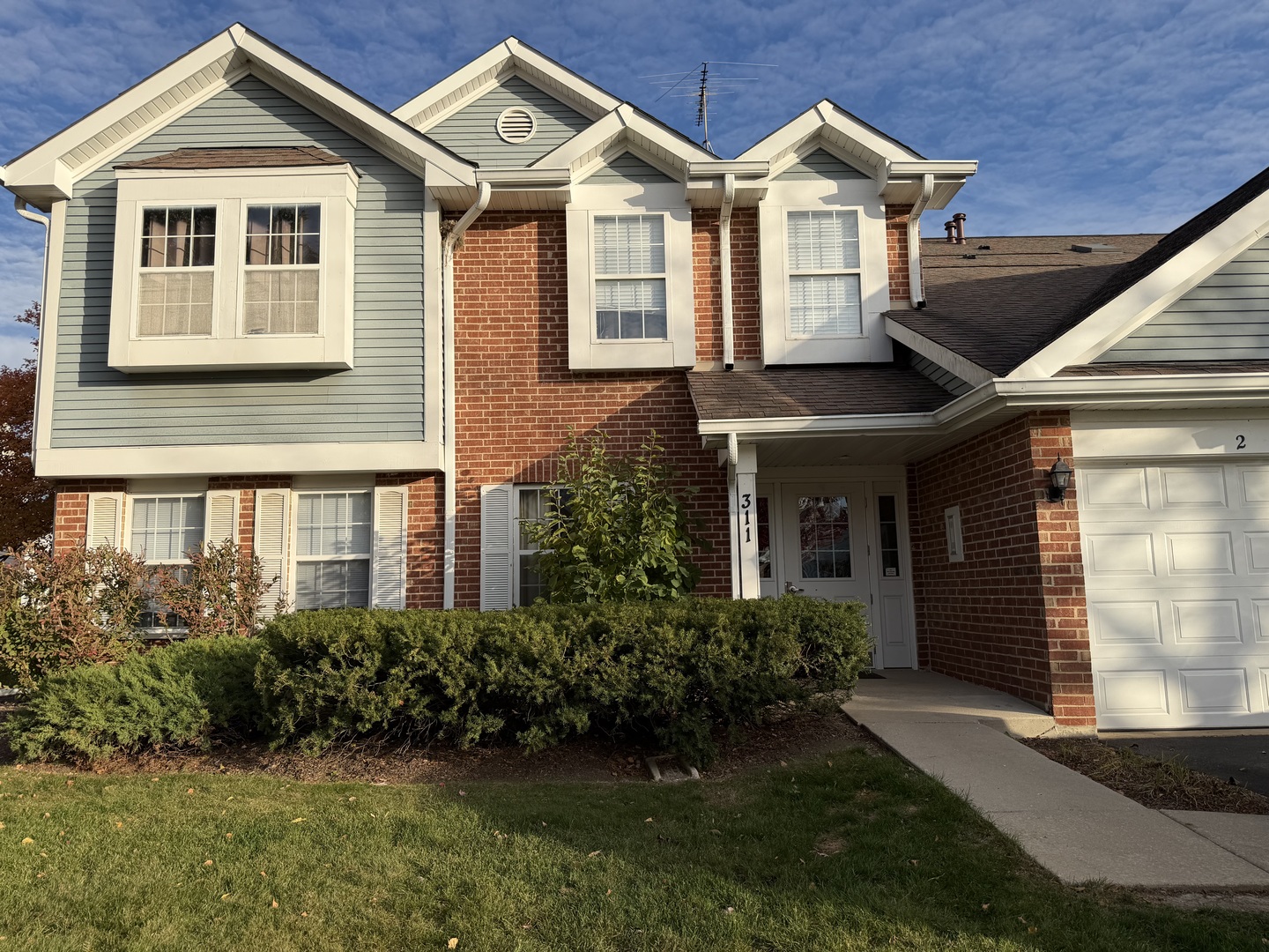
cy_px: 476
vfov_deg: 56.8
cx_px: 634
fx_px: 880
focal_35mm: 24
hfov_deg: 71.6
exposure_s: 1/4405
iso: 80
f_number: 1.78
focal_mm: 6.76
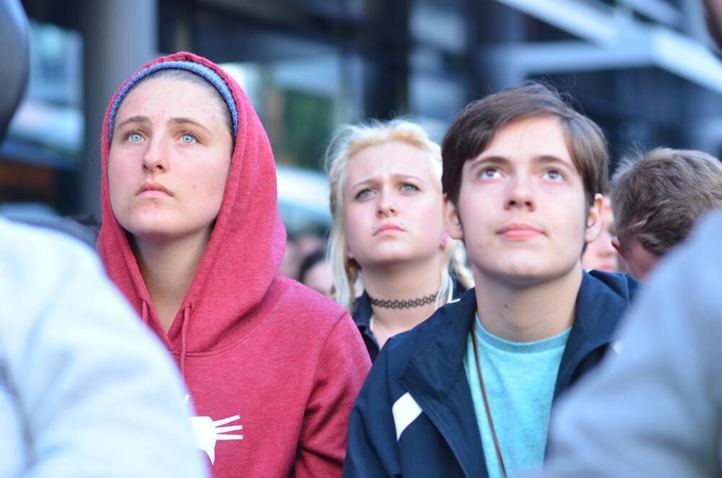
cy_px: 239
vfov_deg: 10.7
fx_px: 2551
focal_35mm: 128
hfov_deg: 16.1
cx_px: 361
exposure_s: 1/100
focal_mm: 85
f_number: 3.5
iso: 640
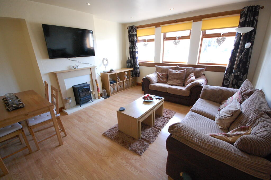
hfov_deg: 100.4
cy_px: 90
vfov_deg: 77.2
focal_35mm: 15
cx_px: 136
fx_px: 113
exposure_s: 1/80
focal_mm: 10
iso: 1600
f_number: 4.5
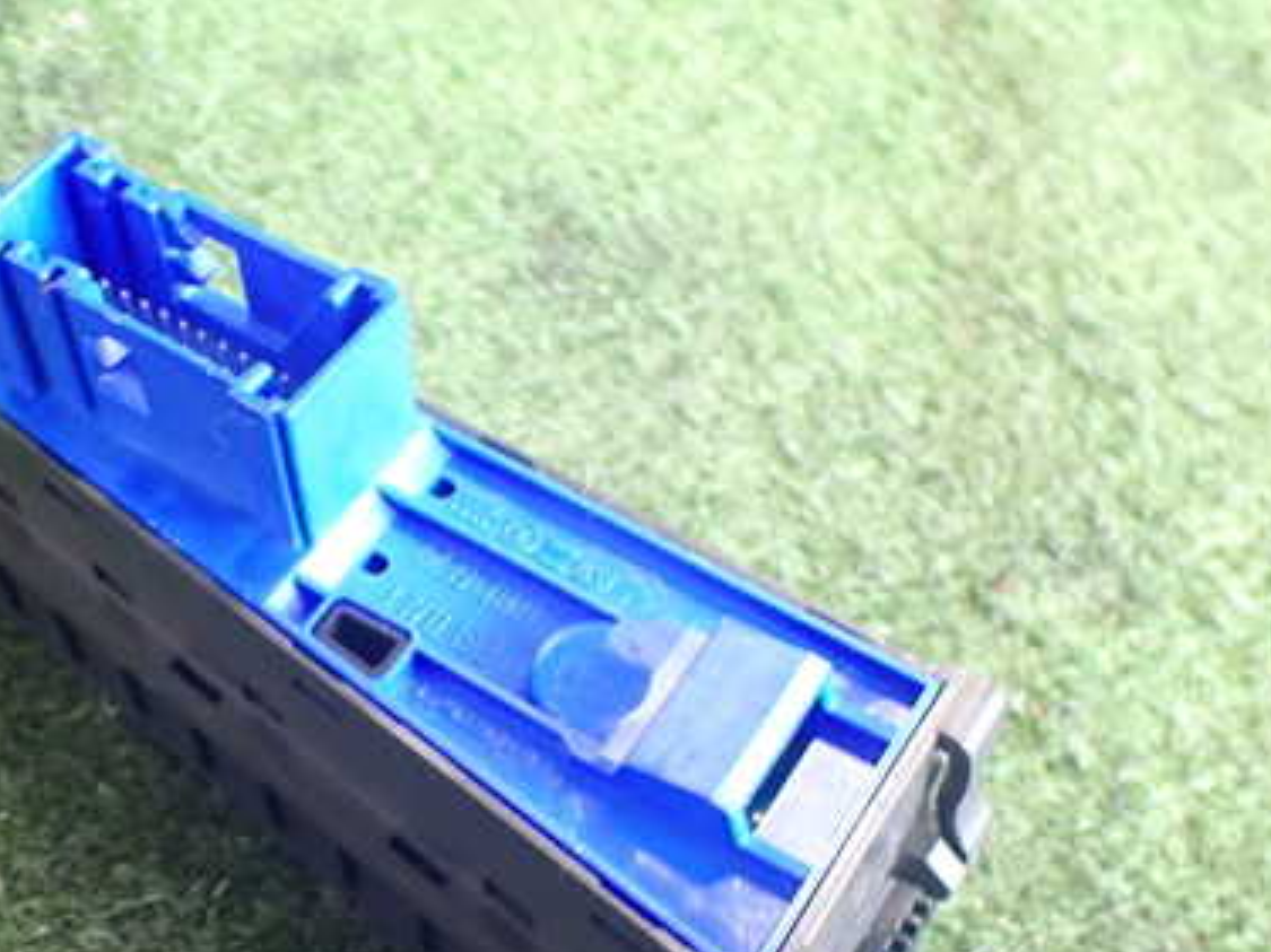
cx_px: 383
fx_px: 1762
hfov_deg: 39.0
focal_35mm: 48
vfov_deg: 29.9
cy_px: 678
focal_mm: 5.4
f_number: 2.3
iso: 800
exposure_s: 1/50
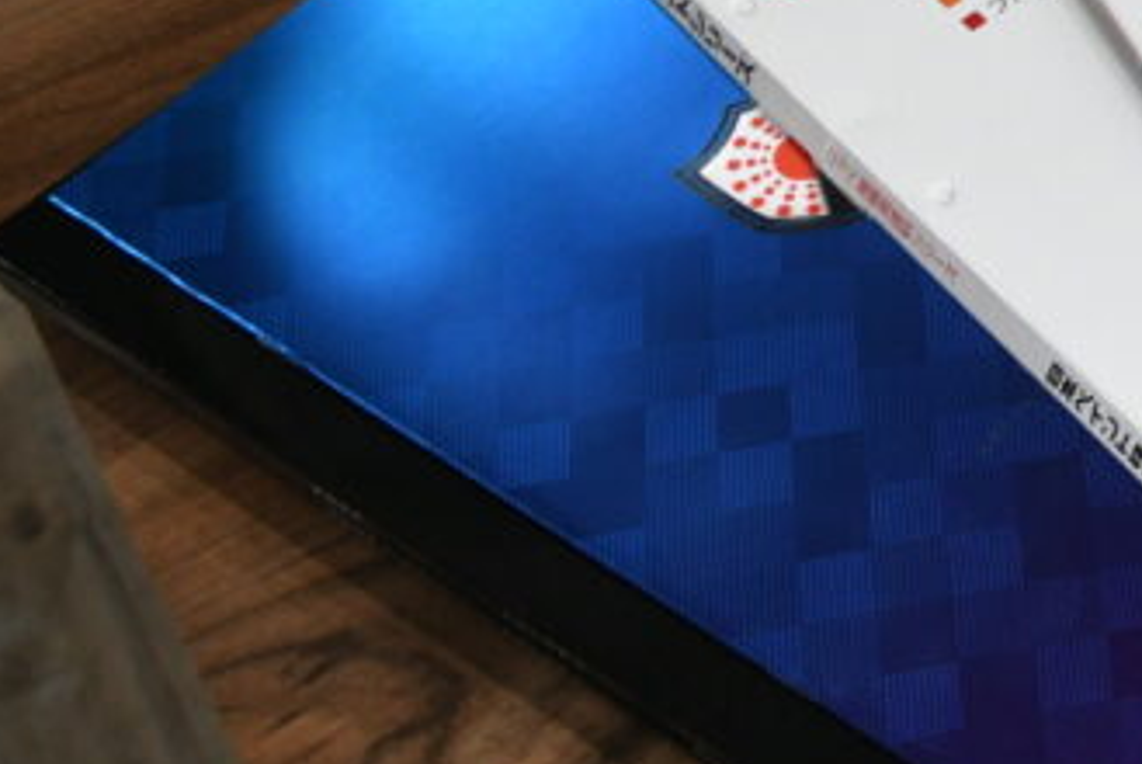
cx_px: 1753
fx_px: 2667
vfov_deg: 15.2
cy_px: -363
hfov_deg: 20.4
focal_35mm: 84
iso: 800
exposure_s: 1/125
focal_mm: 18
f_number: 4
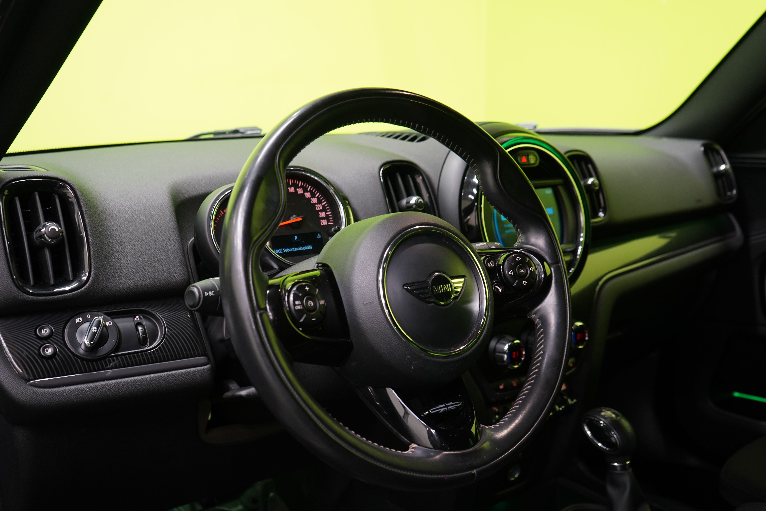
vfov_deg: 37.9
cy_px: 256
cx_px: 383
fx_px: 745
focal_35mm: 35
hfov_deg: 54.4
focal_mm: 35
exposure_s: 1/20
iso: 1250
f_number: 5.6
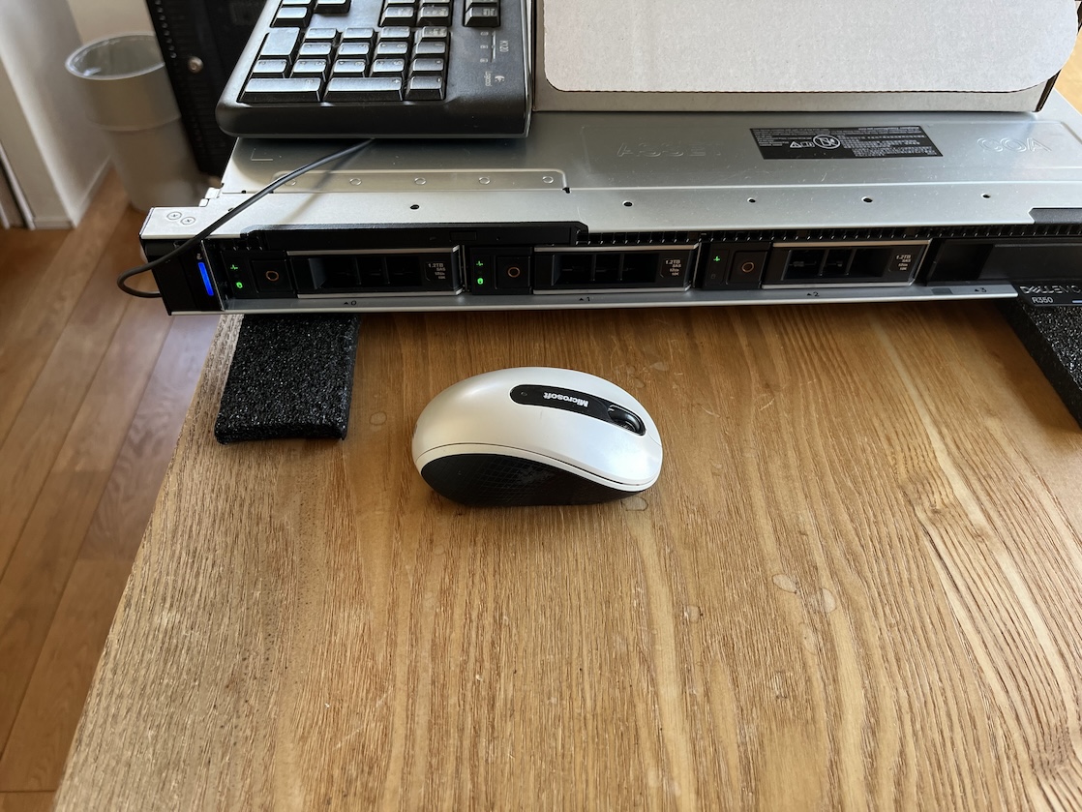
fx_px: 813
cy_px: 406
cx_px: 541
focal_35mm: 26
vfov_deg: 53.1
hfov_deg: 67.3
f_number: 1.6
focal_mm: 5.1
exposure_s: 1/121
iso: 125
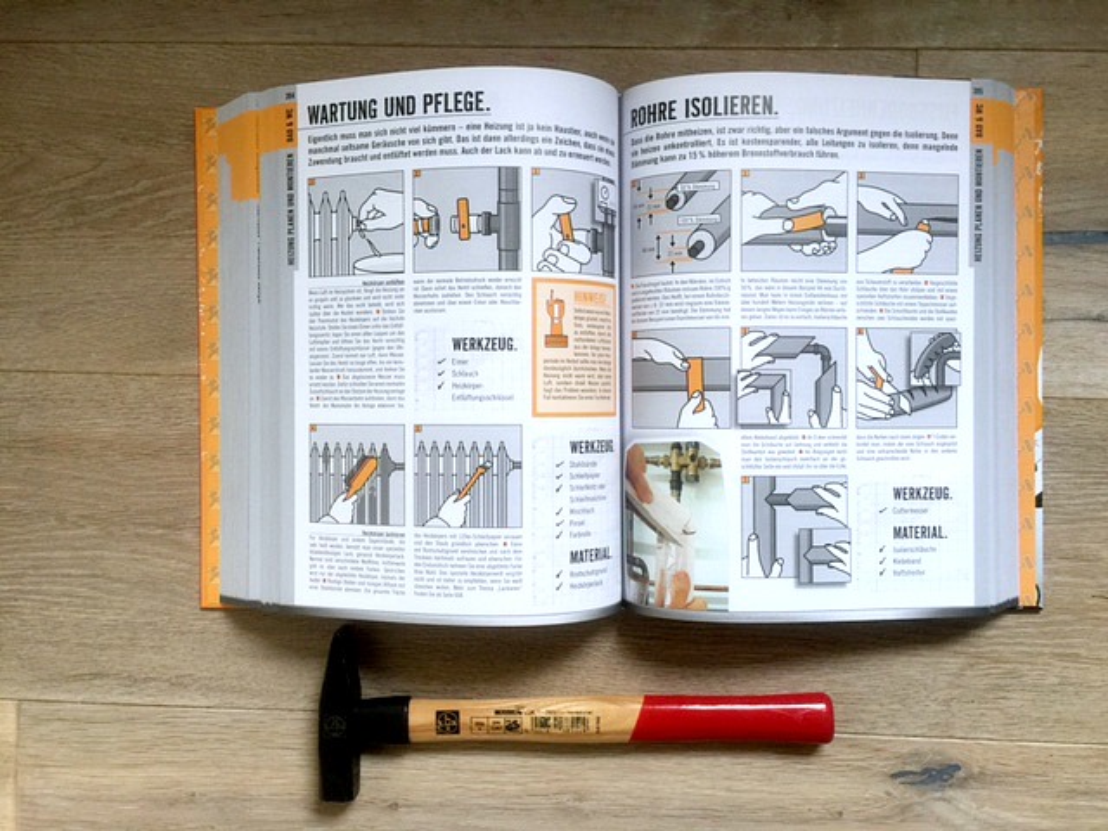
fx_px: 928
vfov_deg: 48.2
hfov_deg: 61.7
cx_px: 554
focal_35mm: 29
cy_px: 416
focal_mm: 4.15
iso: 50
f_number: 2.2
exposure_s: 1/33
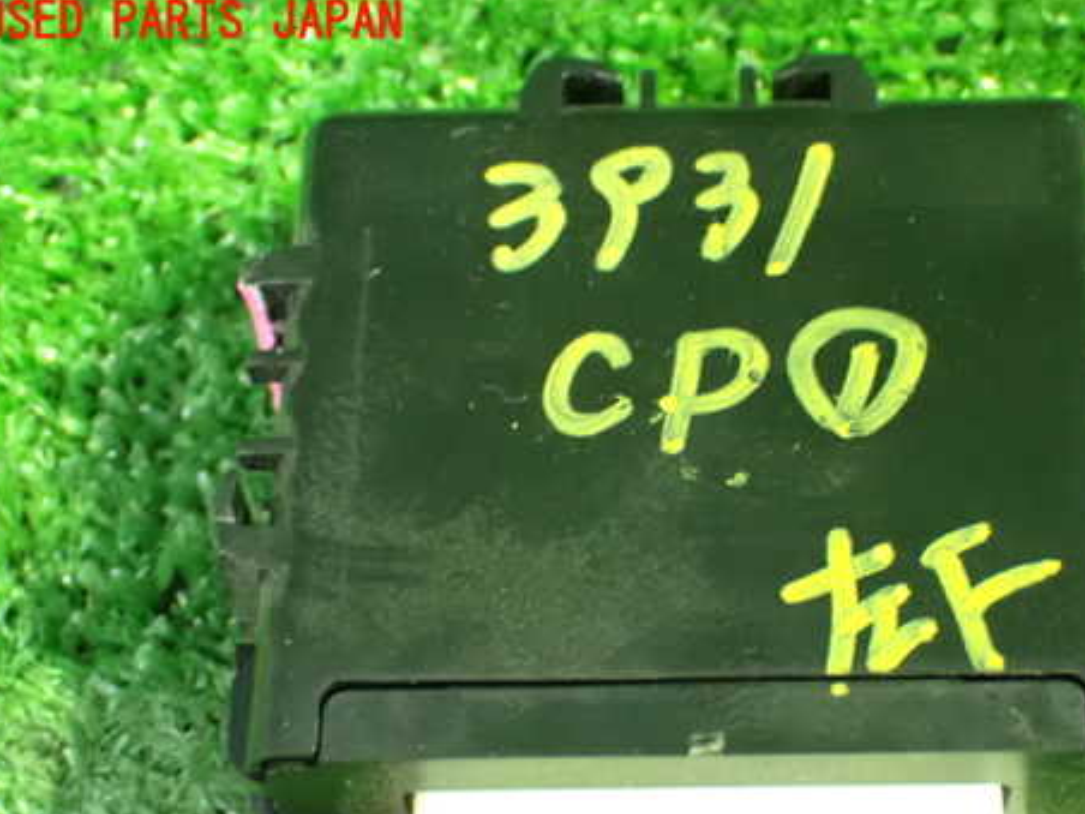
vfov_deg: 19.1
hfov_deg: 25.3
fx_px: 2413
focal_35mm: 77
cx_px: 687
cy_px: 533
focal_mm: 10.35
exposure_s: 1/13
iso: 1600
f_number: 3.5
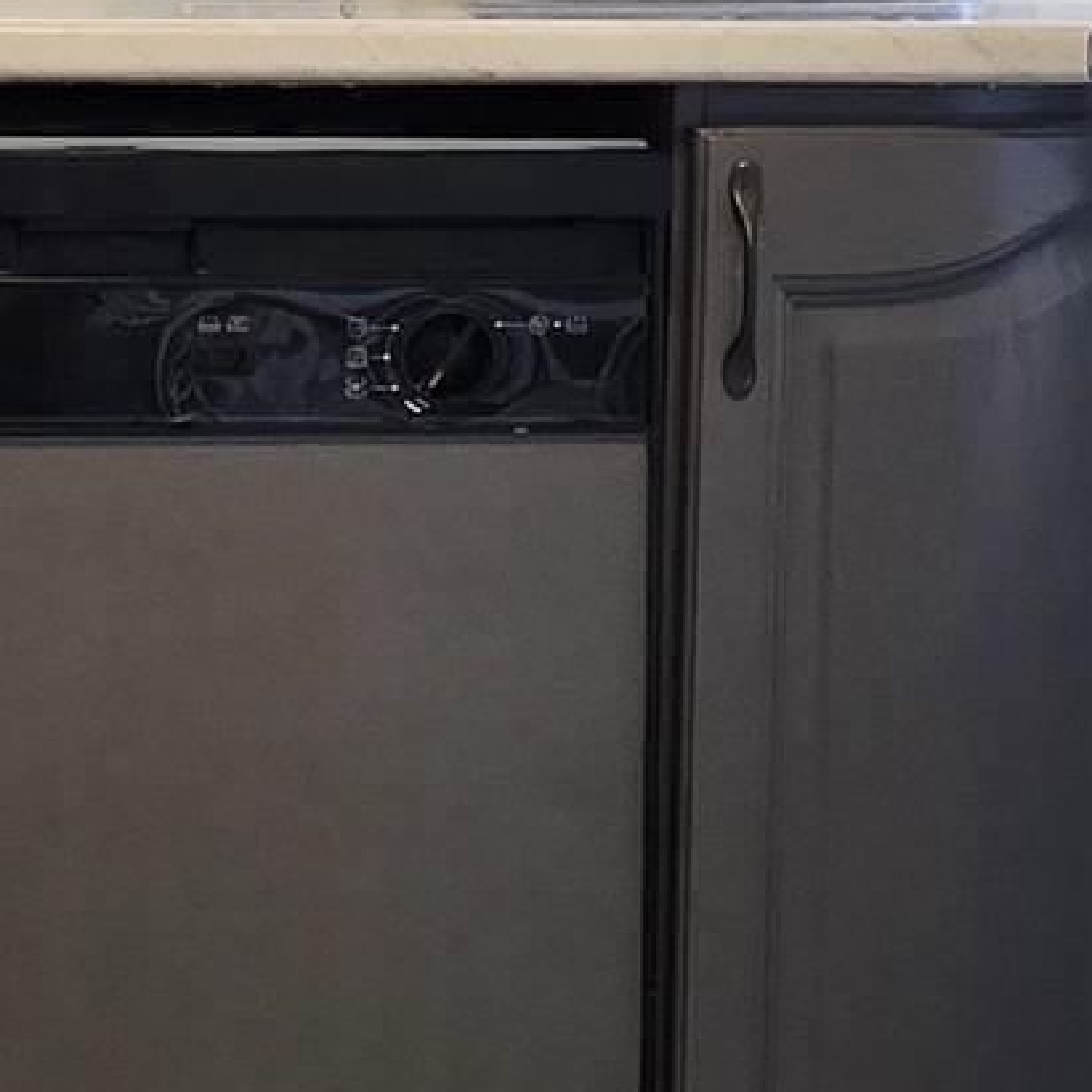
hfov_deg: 11.3
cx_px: -170
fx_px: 5425
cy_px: 274
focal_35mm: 152
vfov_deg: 11.5
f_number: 1.7
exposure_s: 1/120
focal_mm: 6.3
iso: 80
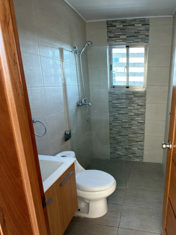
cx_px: 125
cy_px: 121
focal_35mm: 22
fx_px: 149
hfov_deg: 58.8
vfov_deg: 76.4
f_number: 2.2
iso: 80
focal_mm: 2.22
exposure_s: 1/30
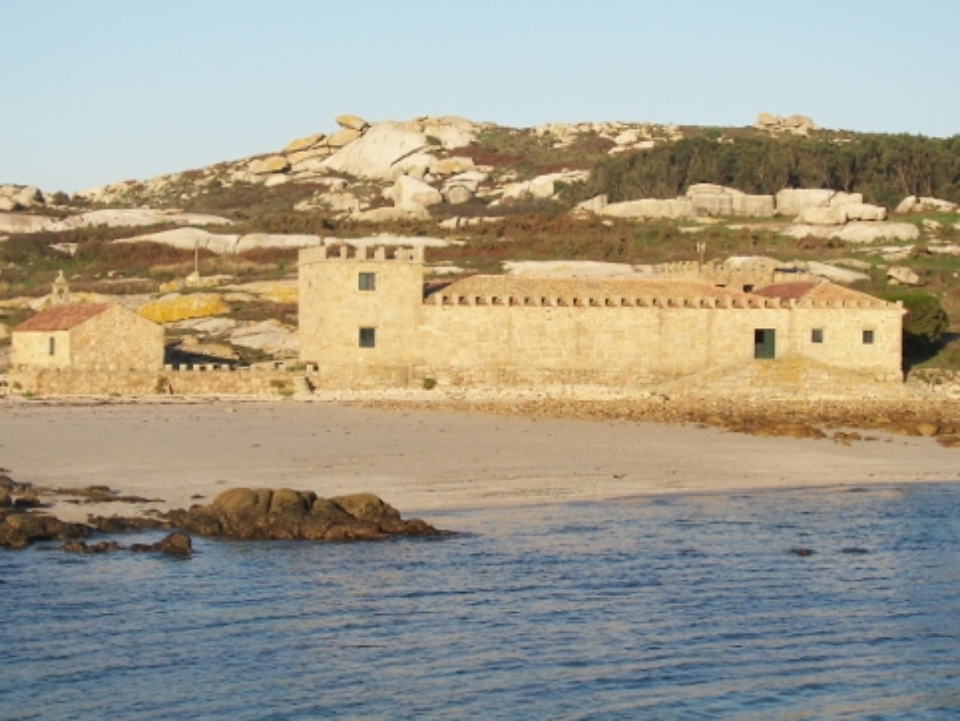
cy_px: 326
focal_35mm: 97
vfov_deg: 15.3
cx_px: 484
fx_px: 2691
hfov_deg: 20.2
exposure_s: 1/500
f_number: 2.8
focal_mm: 14.1
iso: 50
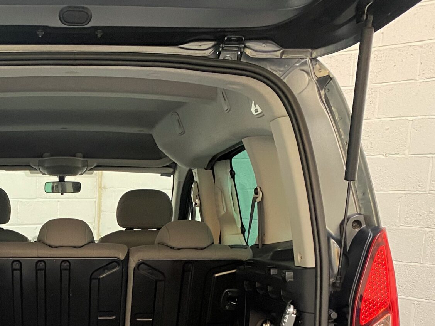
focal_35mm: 59
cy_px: 349
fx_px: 741
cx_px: 68
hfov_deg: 31.6
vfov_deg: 23.4
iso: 160
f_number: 1.8
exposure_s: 1/50
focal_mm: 4.25
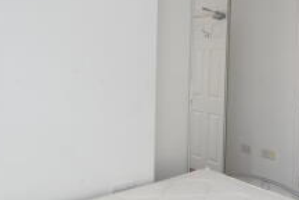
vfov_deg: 39.9
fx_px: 274
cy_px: 88
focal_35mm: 33
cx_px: 245
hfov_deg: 52.9
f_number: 4.5
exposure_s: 1/80
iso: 400
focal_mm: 10
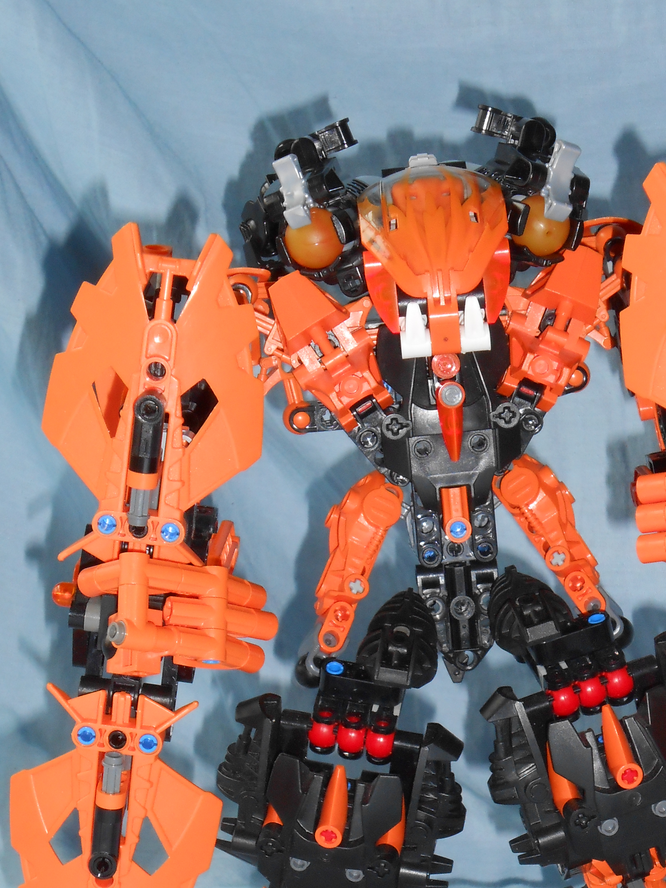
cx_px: 419
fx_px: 2796
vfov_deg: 18.0
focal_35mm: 109
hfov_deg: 13.6
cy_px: 630
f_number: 6
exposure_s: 1/60
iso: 200
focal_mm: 12.8
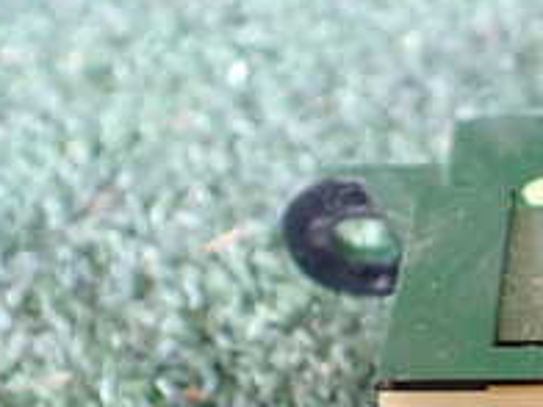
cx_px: 709
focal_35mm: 92
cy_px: 343
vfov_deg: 15.9
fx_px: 1443
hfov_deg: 19.6
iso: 800
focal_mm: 5.4
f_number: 2.3
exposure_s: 1/60
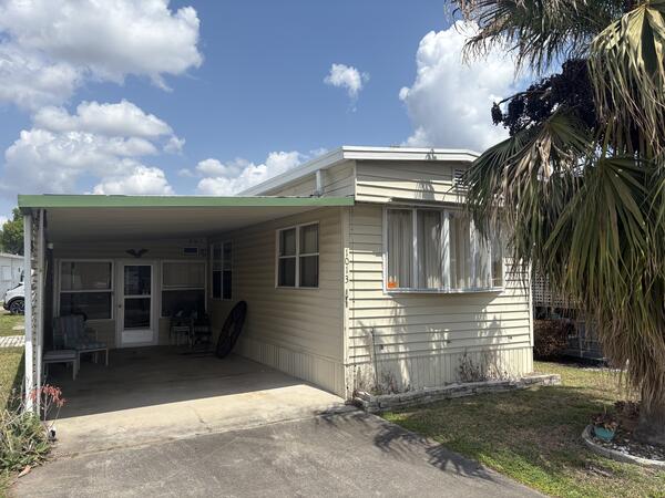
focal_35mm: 26
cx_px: 332
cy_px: 249
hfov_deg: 67.3
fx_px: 499
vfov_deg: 53.1
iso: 50
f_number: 1.6
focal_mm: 5.96
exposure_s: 1/4329
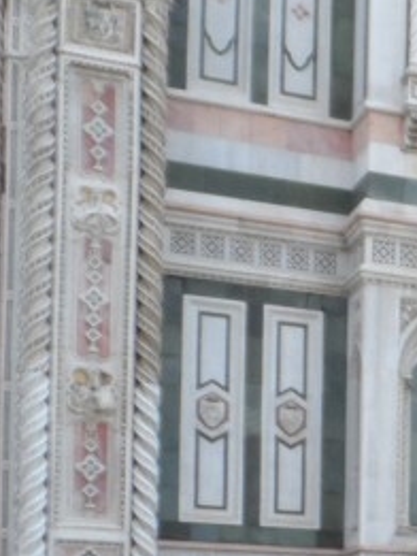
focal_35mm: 94
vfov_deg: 19.6
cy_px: 663
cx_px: 936
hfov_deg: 12.8
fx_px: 1509
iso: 80
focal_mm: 4
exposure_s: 1/180
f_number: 3.2
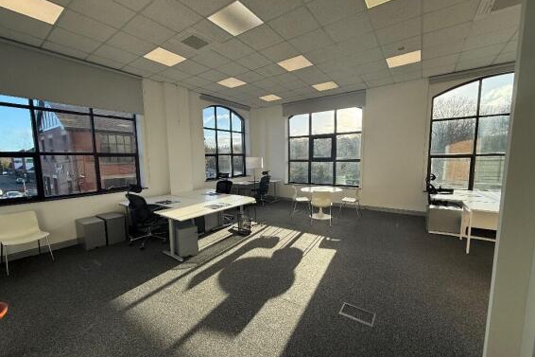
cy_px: 182
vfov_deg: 77.3
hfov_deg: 100.4
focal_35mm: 15
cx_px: 260
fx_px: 223
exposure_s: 1/638
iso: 64
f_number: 2.2
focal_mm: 2.22
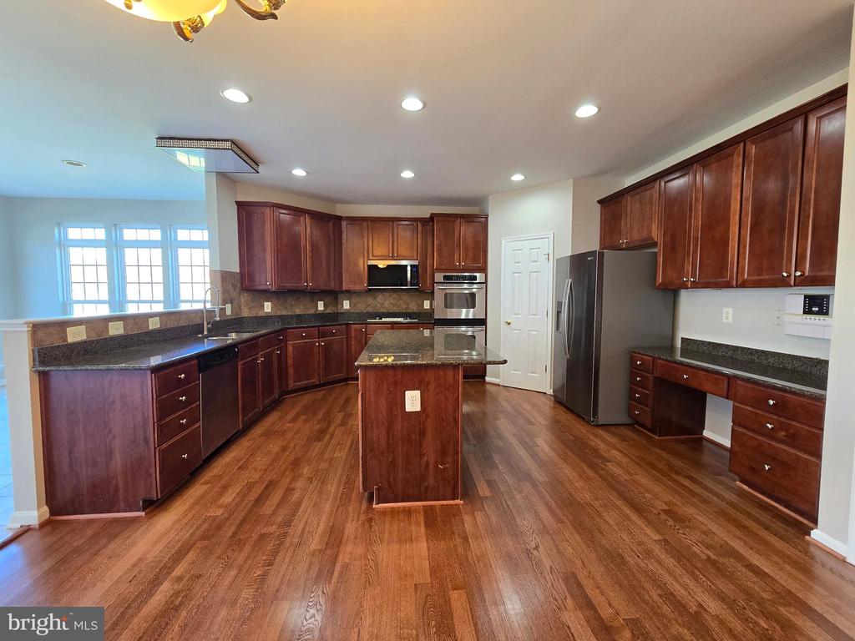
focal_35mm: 13
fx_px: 321
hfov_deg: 106.2
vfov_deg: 89.9
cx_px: 428
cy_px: 320
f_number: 2.2
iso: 200
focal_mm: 2.2
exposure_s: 1/60
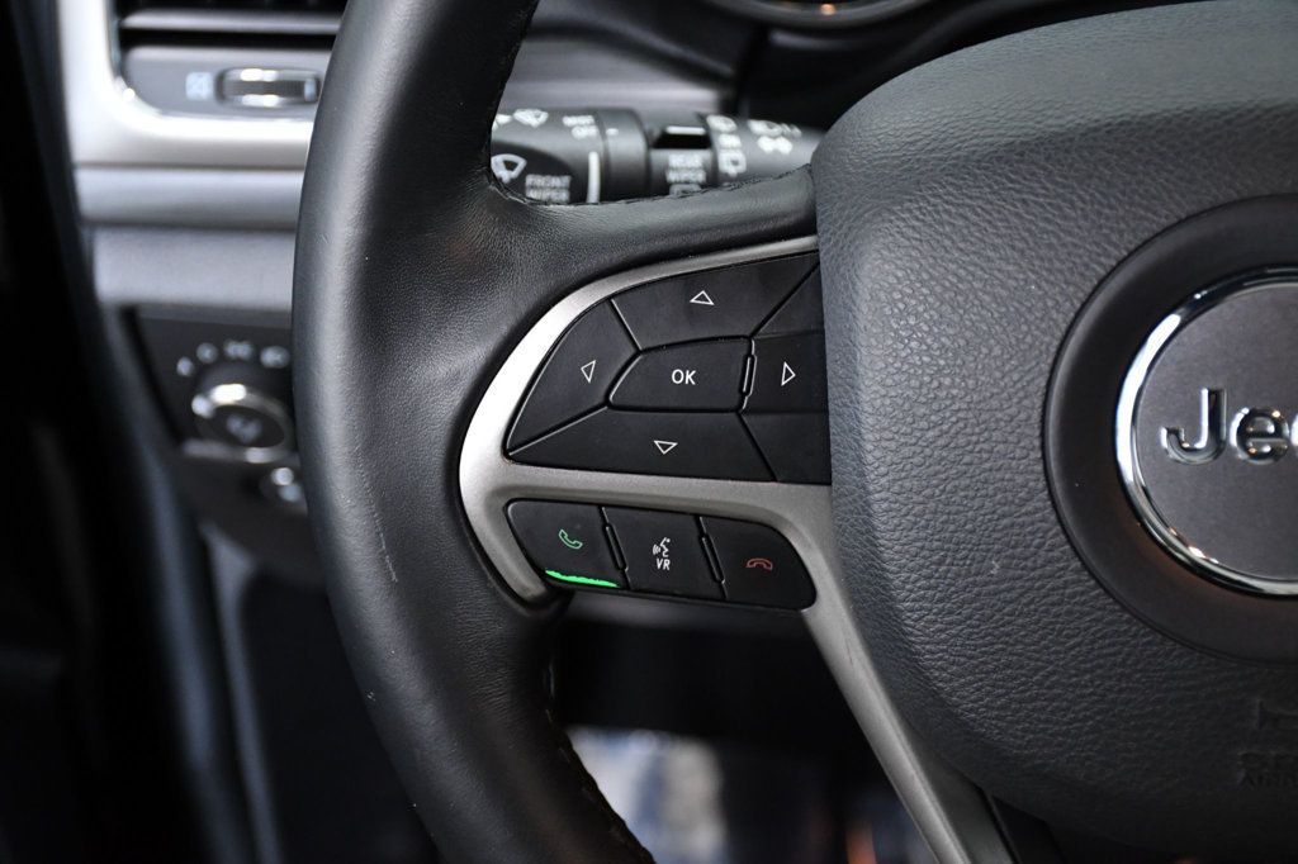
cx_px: 649
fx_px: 2595
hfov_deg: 28.1
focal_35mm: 72
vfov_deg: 18.9
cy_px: 432
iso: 2500
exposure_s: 1/80
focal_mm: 48
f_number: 4.5
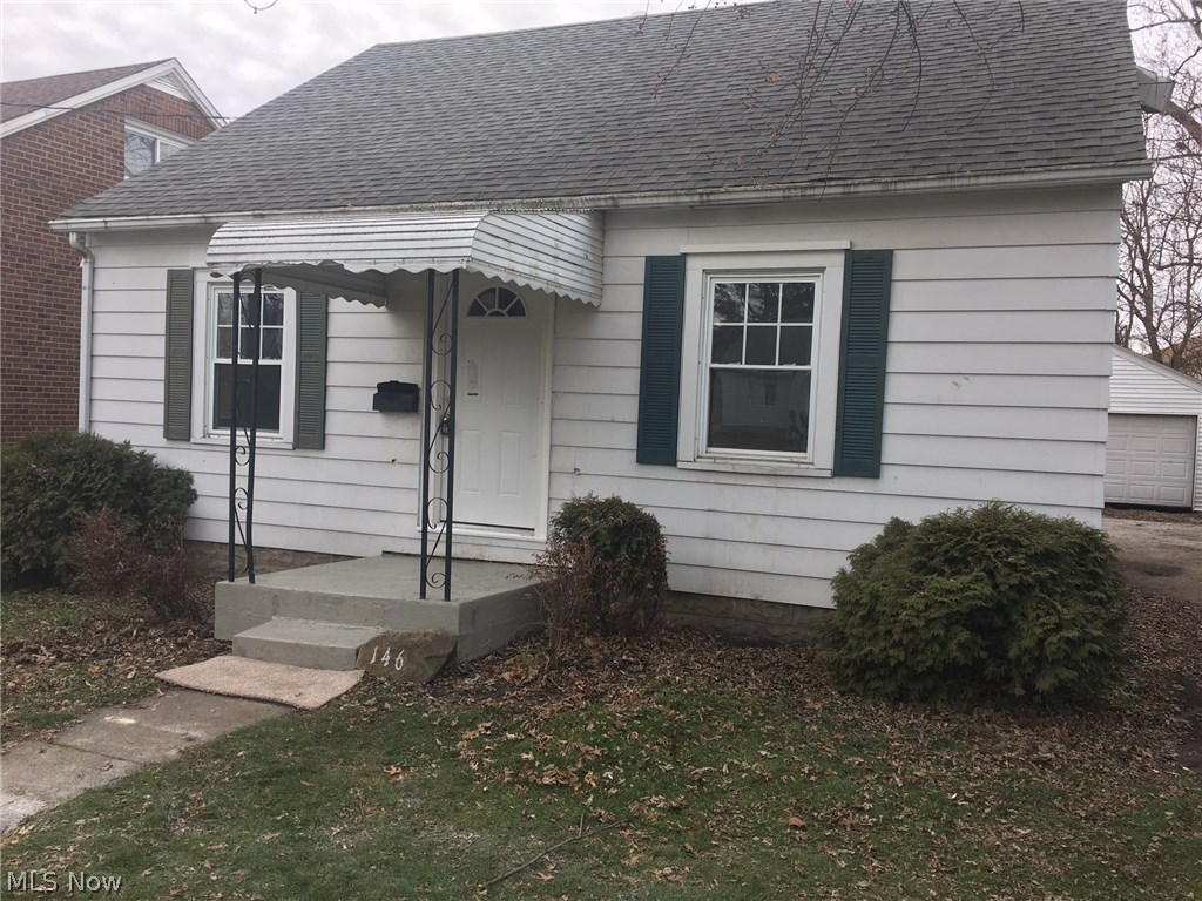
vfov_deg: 48.2
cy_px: 450
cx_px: 601
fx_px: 1007
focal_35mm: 29
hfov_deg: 61.7
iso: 25
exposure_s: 1/169
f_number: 2.2
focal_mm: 4.15
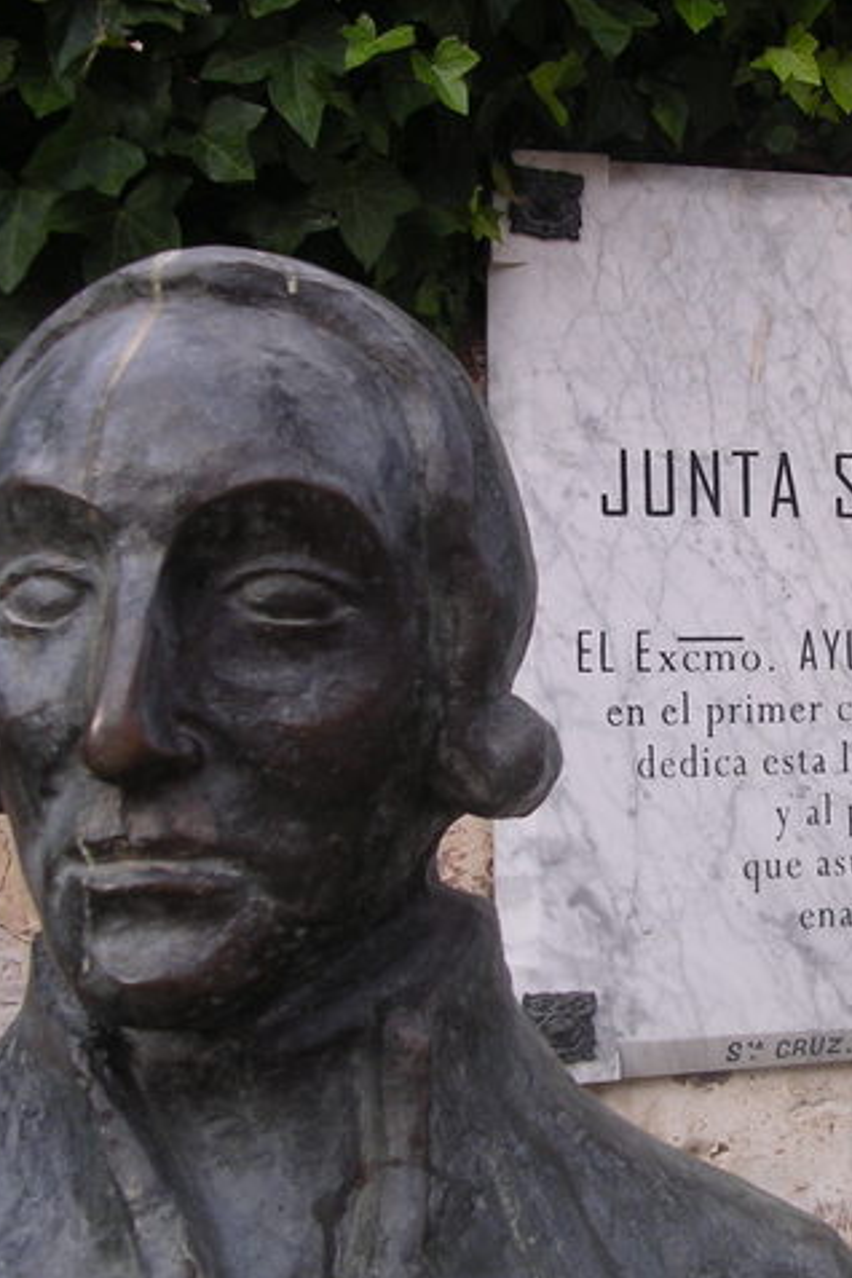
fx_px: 1881
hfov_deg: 24.9
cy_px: 640
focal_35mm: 53
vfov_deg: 37.5
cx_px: 729
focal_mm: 5.8
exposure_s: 1/99.4
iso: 100
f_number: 2.8
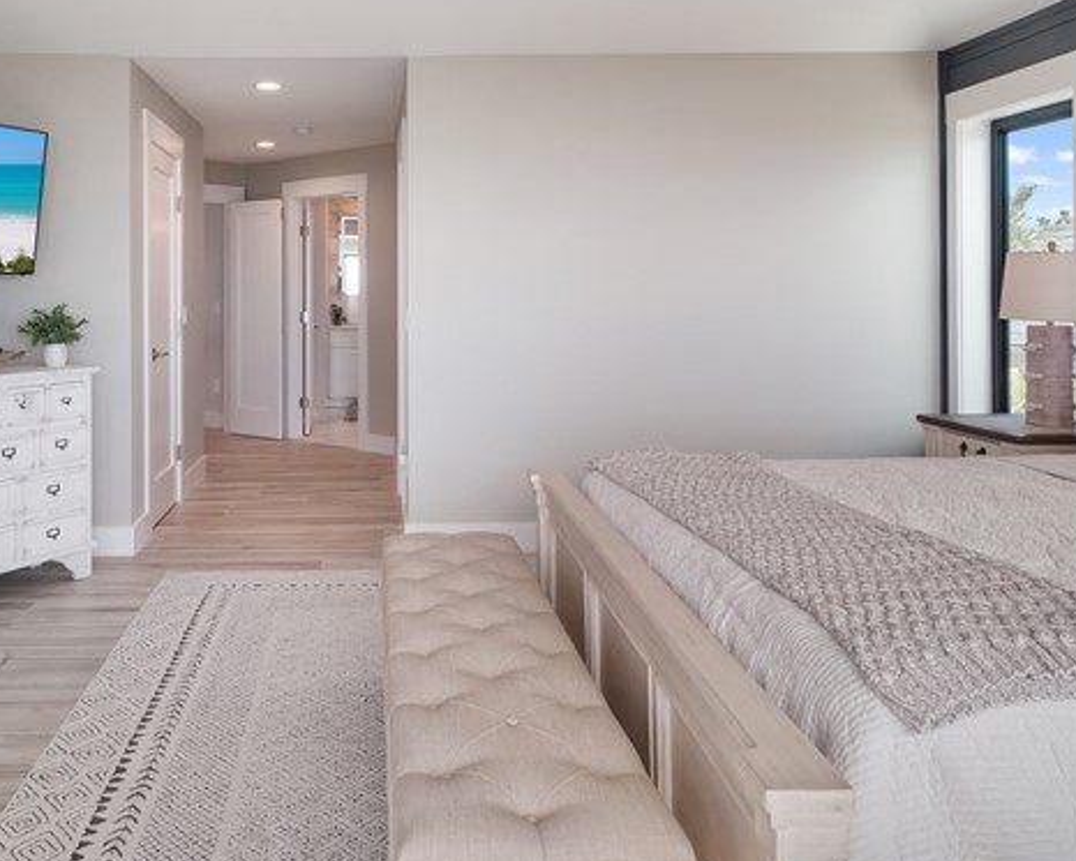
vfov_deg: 47.9
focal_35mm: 30
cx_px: 406
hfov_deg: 58.1
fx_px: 956
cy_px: 302
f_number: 7.1
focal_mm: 7
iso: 200
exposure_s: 1/30
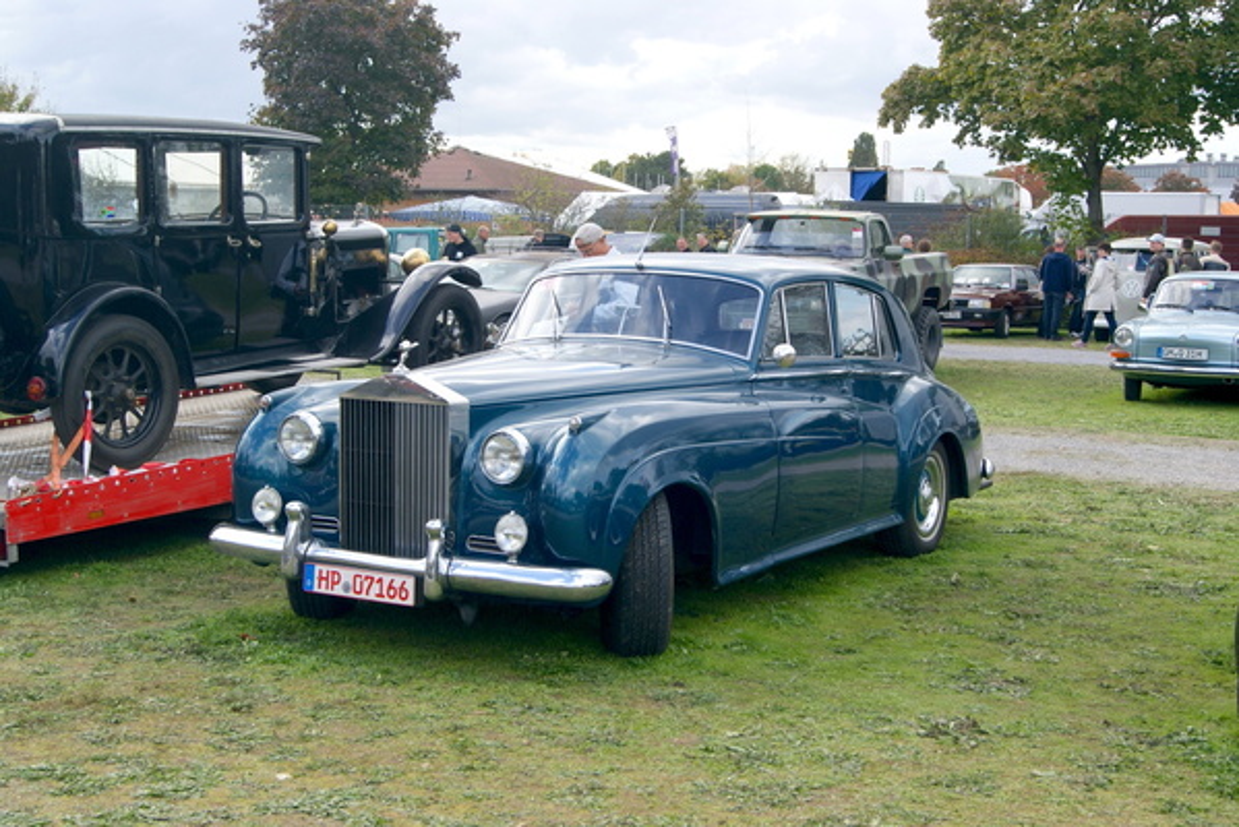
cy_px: 414
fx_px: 1808
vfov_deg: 25.8
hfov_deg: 37.8
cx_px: 620
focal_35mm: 52
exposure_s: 1/60
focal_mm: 35
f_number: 8
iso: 100
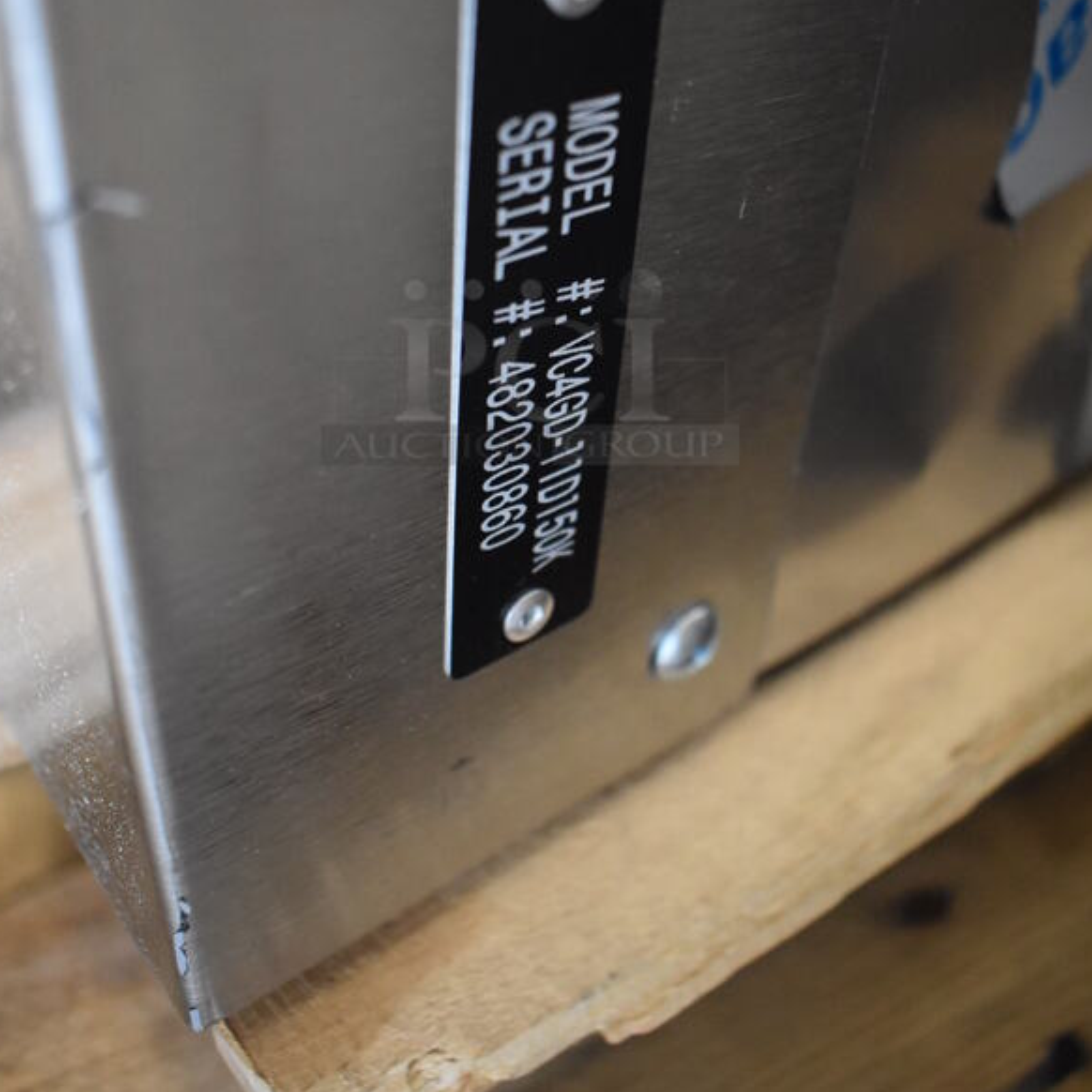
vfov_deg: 45.4
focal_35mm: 36
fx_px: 1285
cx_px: 531
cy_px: 367
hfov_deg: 46.0
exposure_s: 1/40
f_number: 3.5
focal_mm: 18
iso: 3200
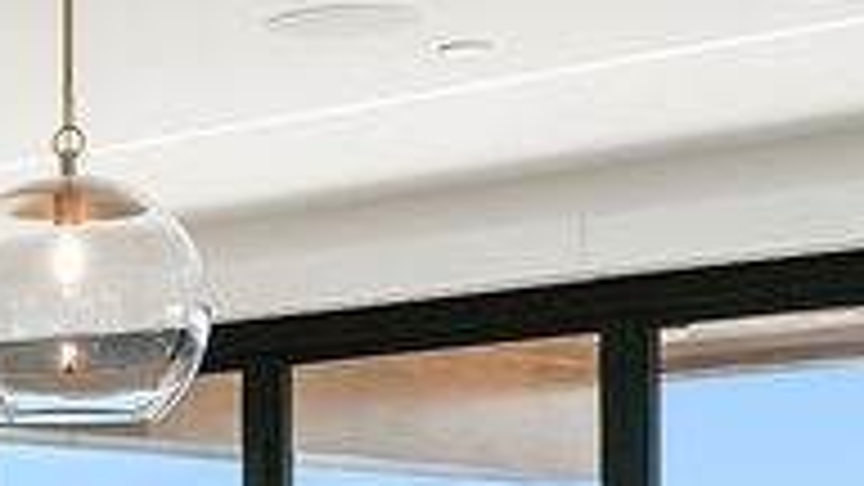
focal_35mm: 140
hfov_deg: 14.0
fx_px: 3207
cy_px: 742
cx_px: -558
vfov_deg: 8.5
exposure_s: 1/60
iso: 500
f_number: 9
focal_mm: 25
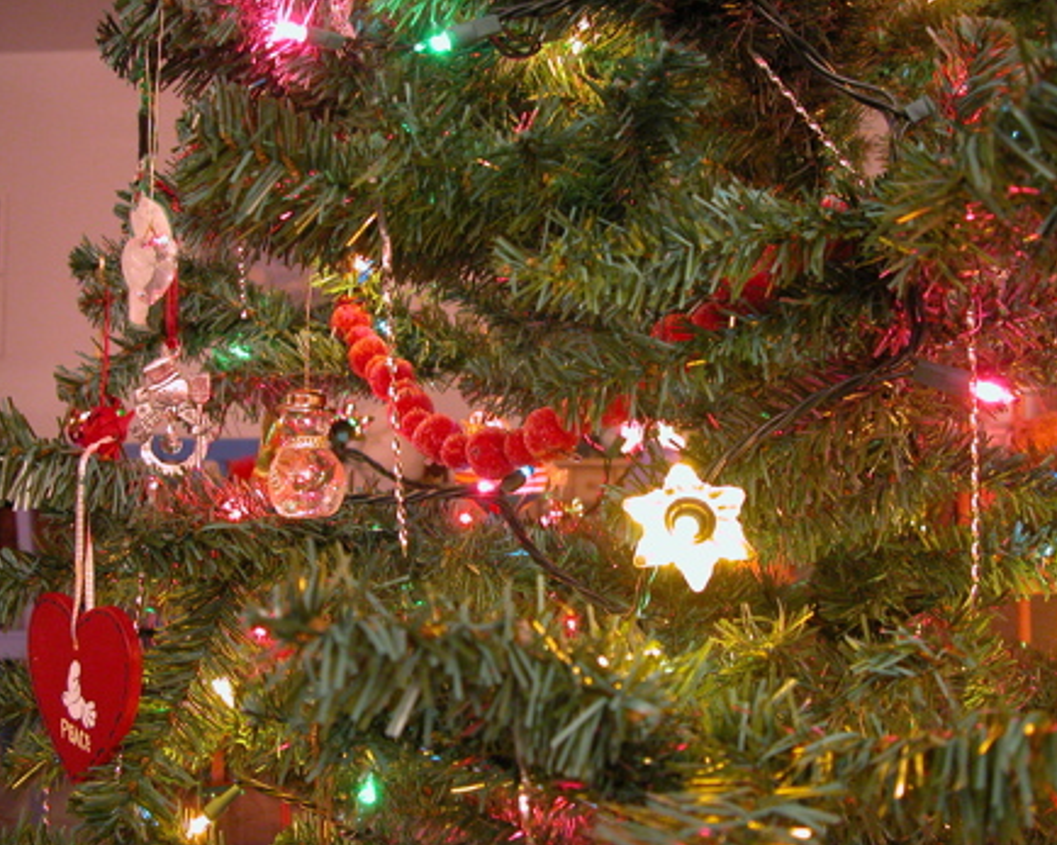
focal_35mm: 37
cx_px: 546
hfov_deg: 49.1
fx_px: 1157
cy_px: 419
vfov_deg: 40.1
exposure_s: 1/1.4
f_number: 2.8
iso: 400
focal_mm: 8.9
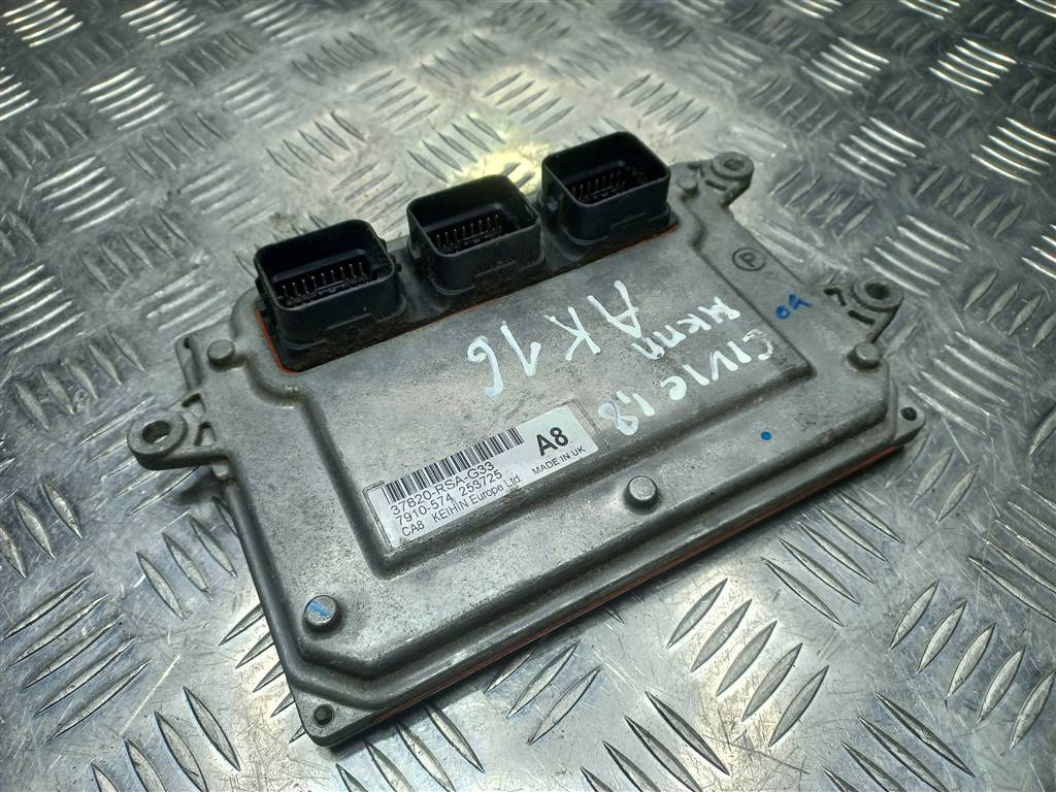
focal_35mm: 25
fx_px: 763
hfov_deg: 69.4
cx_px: 528
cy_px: 396
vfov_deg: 54.9
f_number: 1.8
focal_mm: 4.6
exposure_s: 1/100
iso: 32
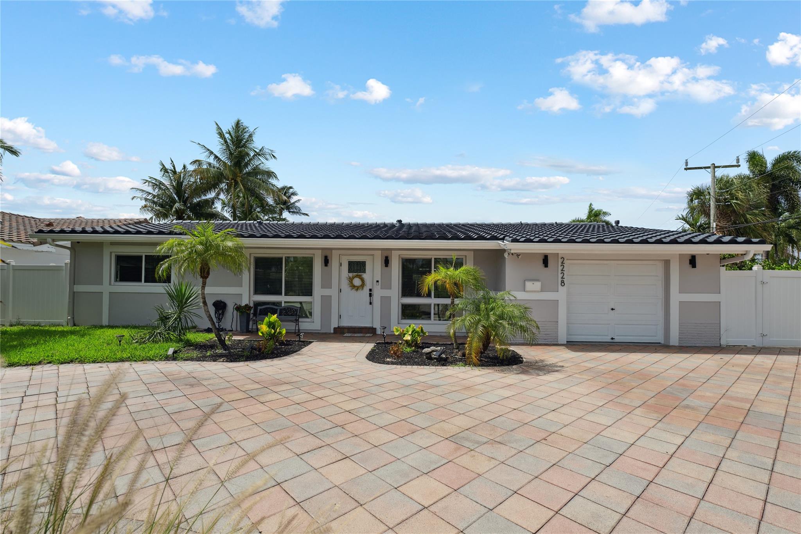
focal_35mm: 17
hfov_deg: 93.3
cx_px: 400
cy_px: 267
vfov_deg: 70.4
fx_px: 378
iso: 250
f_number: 7.1
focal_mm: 17
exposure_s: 1/800
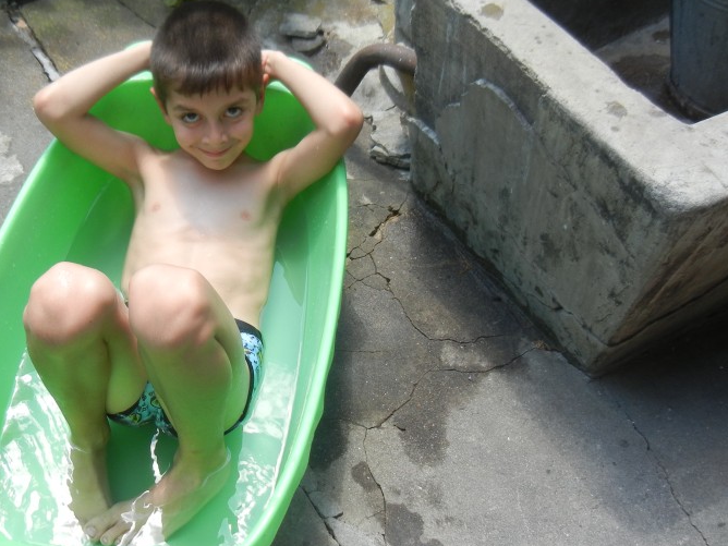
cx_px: 207
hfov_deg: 40.4
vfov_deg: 31.5
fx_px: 967
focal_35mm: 46
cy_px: 270
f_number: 3.5
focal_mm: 5.4
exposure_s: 1/266
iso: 160
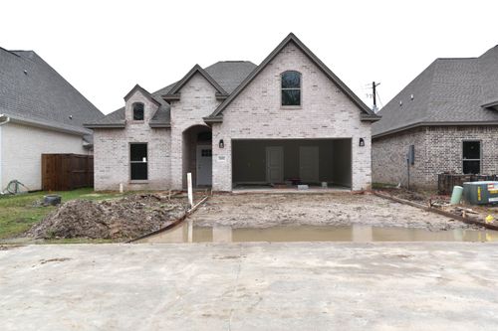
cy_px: 166
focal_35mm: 30
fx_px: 415
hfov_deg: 61.9
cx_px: 249
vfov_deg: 43.6
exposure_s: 1/125
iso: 125
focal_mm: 30
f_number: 5.6
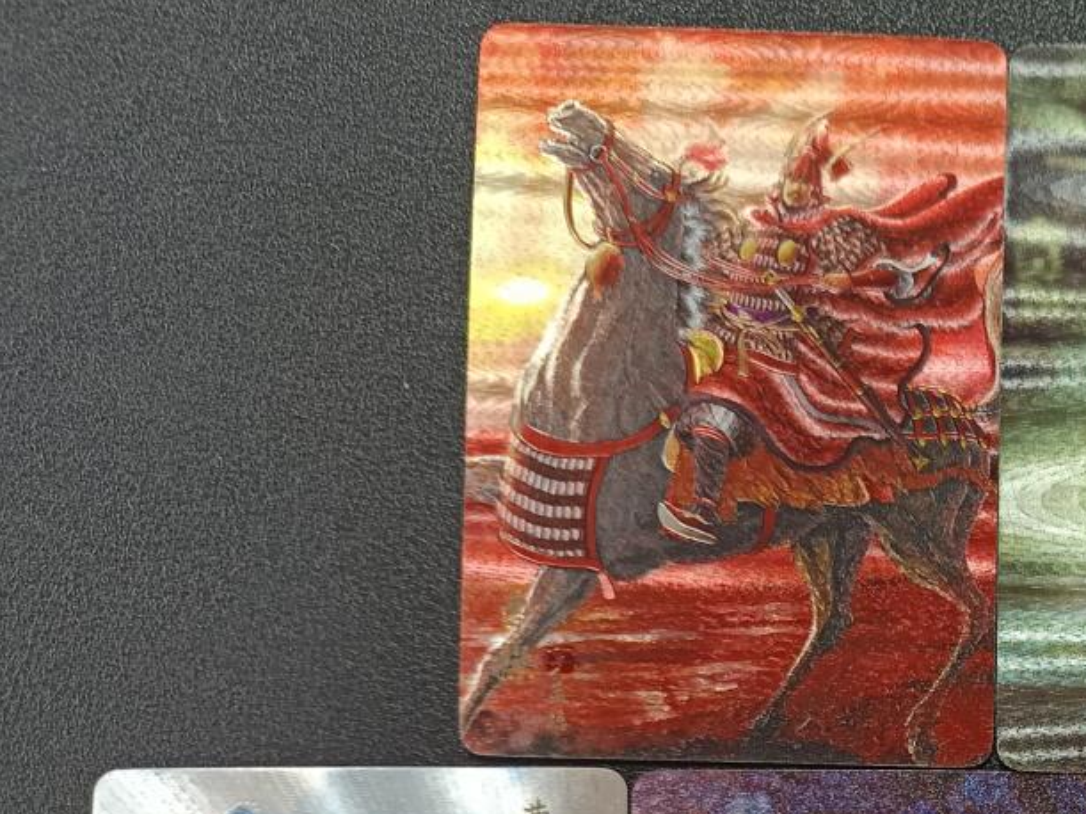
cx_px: 1186
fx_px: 1725
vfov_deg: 24.8
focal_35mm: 55
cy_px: 890
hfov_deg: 31.2
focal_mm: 5.31
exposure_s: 1/33.3
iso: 980
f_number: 1.7
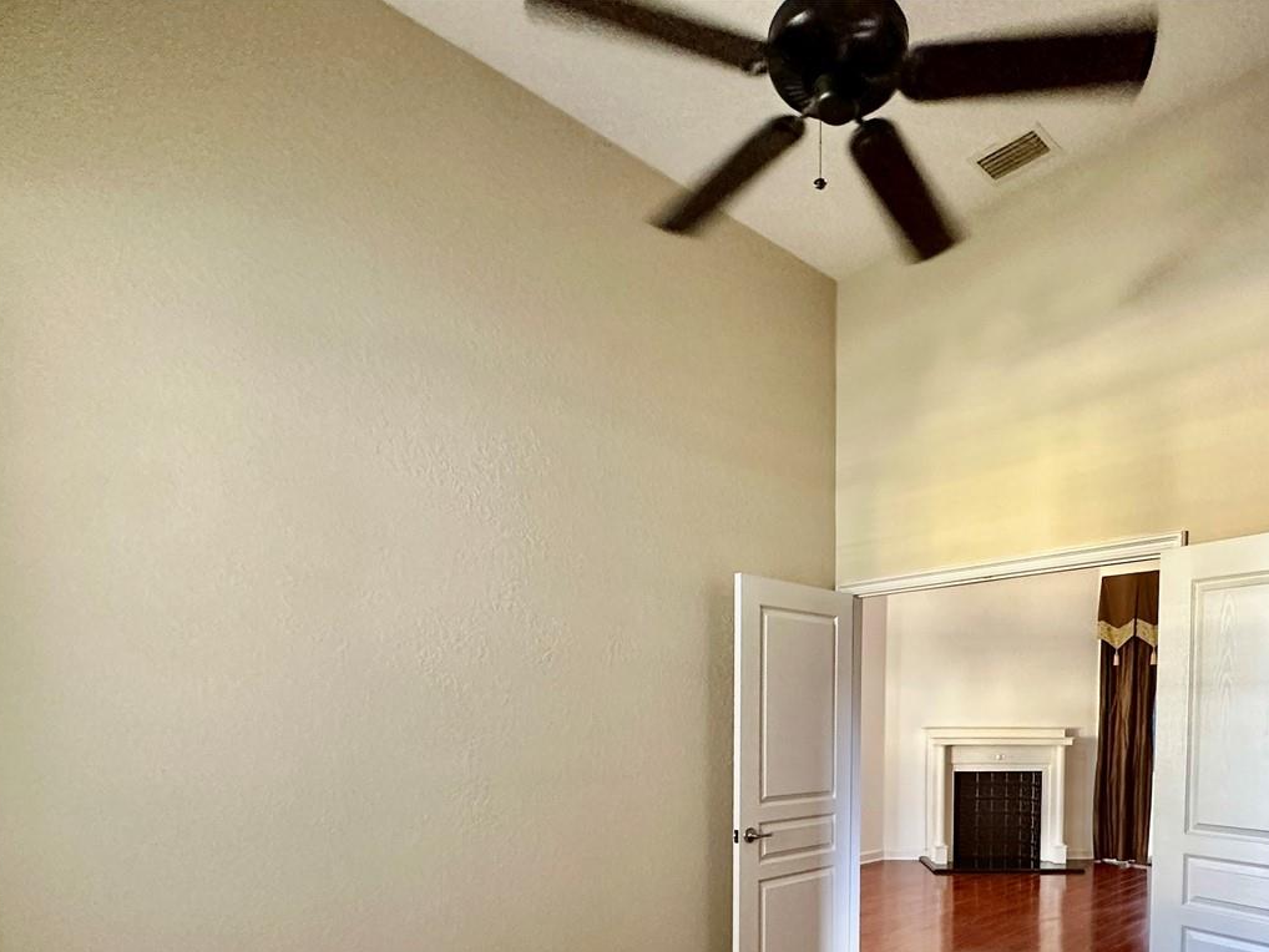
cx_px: 802
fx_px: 807
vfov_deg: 57.1
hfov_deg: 74.9
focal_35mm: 22
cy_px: 745
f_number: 2.2
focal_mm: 2.22
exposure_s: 1/60
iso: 500
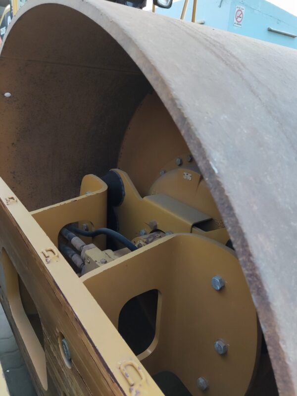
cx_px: 148
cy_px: 198
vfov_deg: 69.4
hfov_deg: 54.9
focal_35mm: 25
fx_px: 286
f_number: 1.79
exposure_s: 1/100
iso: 96
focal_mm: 4.71
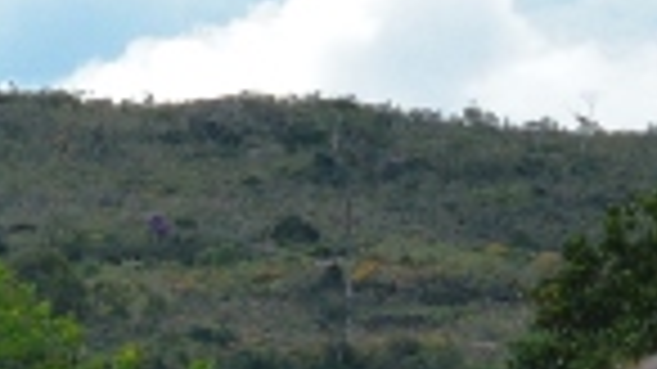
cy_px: 974
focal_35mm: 606
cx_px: -112
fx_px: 10548
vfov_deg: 2.0
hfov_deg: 3.6
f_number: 6.3
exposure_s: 1/1600
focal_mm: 55
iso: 400
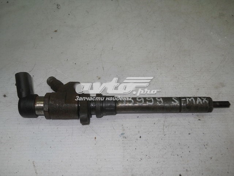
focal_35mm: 41
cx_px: 117
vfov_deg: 35.1
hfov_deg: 45.8
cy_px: 88
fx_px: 277
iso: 80
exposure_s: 1/80
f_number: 5.5
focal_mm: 6.72
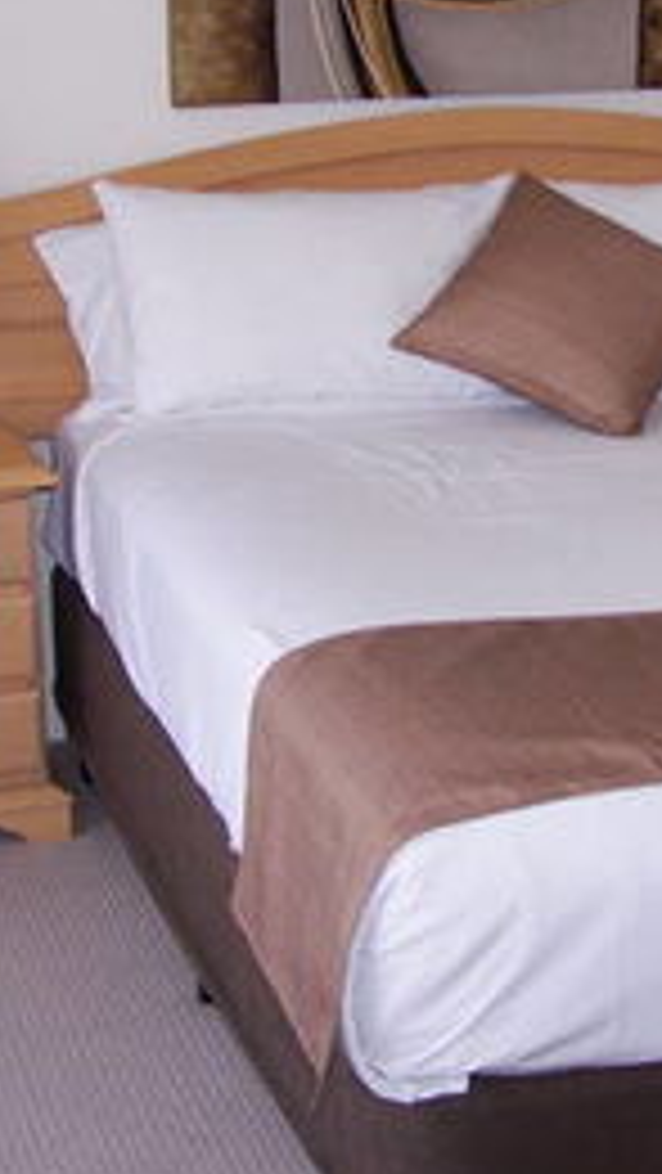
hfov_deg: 15.6
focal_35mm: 76
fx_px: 2369
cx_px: 639
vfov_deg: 27.7
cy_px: 427
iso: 140
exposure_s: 1/60
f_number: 2.8
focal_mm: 6.3
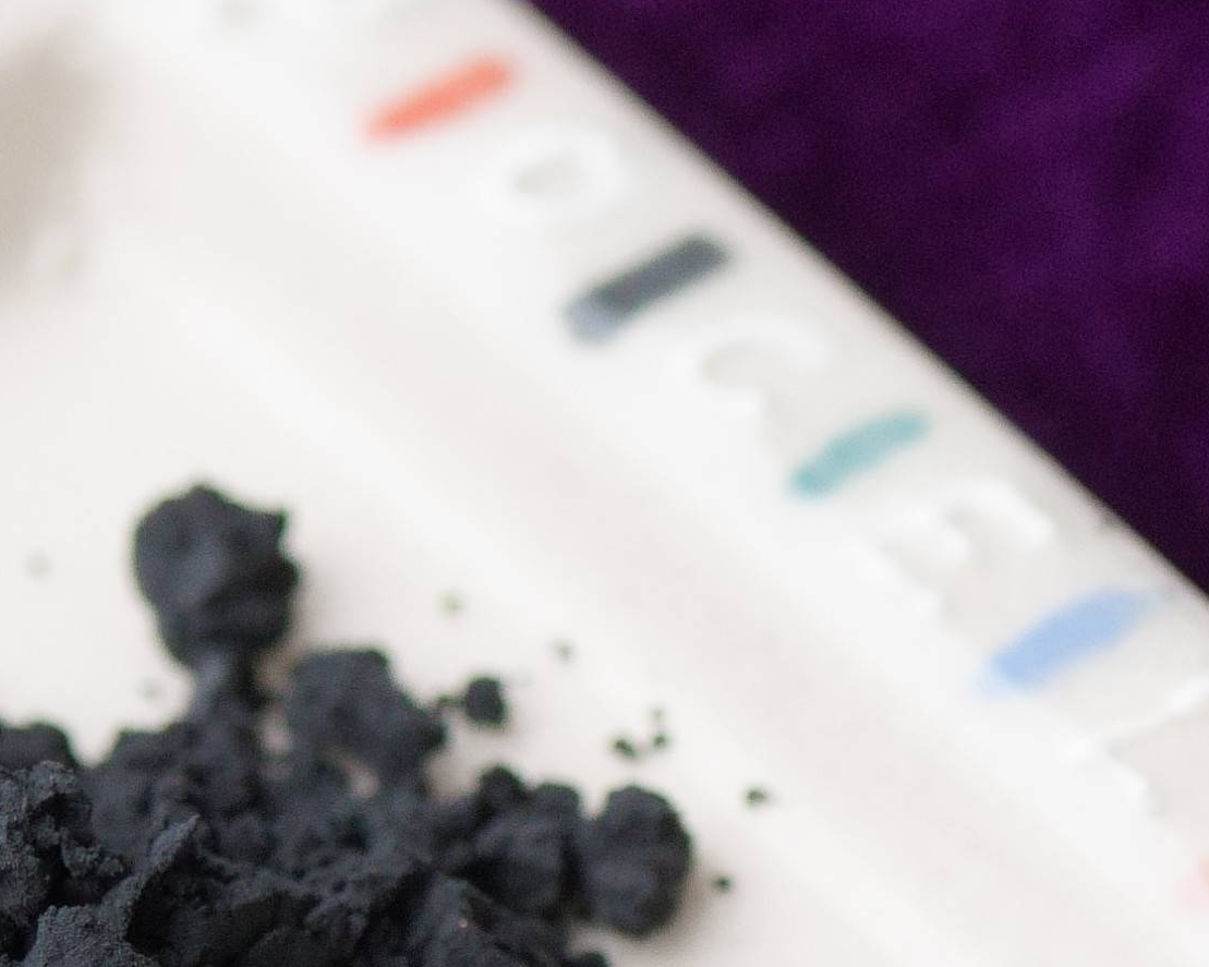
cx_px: 4
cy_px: 812
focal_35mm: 533
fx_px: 19070
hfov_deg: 3.6
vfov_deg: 2.9
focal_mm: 70
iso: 640
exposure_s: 1/320
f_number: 4
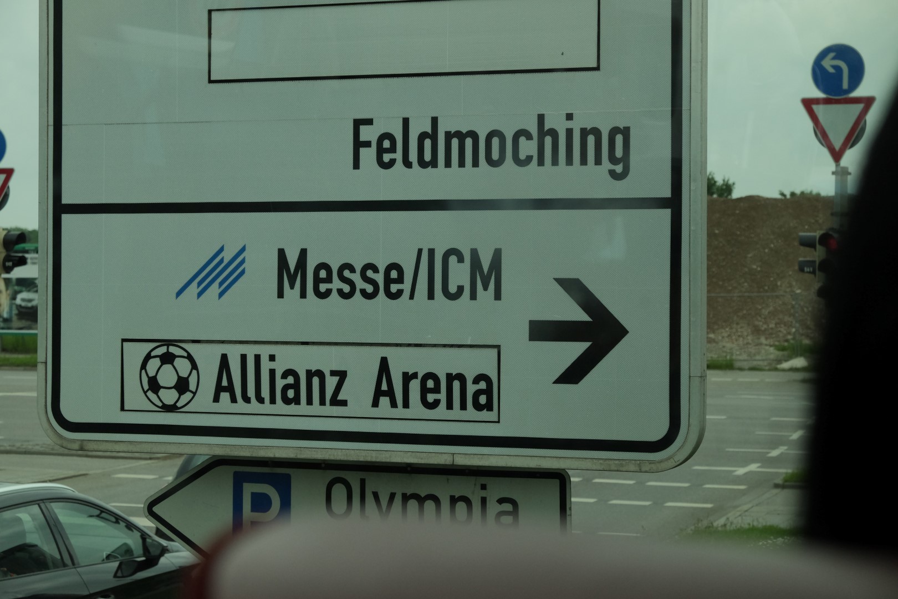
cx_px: 449
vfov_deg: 16.5
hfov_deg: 24.5
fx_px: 2070
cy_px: 300
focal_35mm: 83
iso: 1600
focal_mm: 55
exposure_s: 1/420
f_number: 8
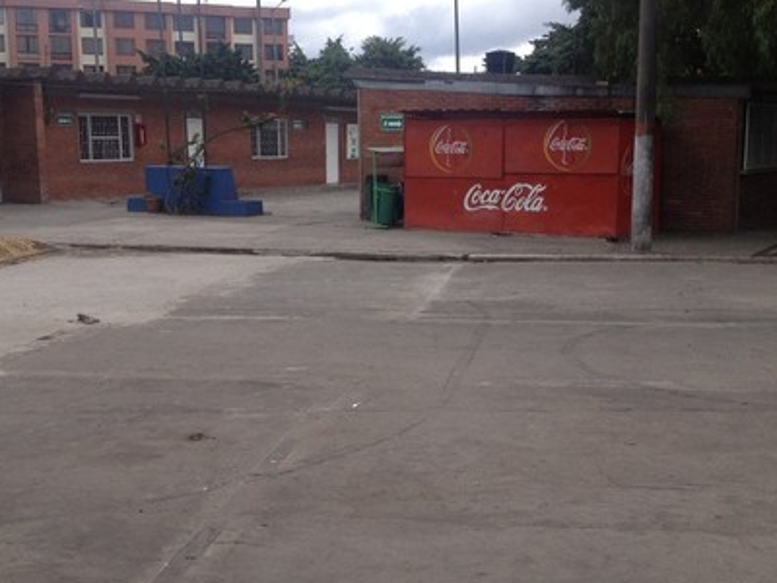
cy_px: 344
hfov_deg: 34.3
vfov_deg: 26.1
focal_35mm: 56
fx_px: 1257
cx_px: 406
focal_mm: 4.28
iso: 50
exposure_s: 1/1022
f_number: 2.4
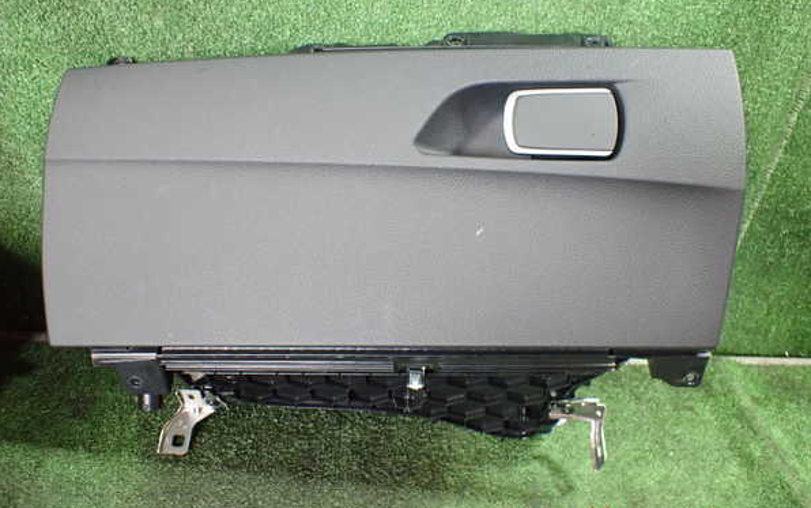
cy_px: 233
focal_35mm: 32
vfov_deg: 39.4
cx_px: 404
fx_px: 708
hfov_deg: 59.6
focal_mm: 5.4
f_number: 2.3
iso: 800
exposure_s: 1/50
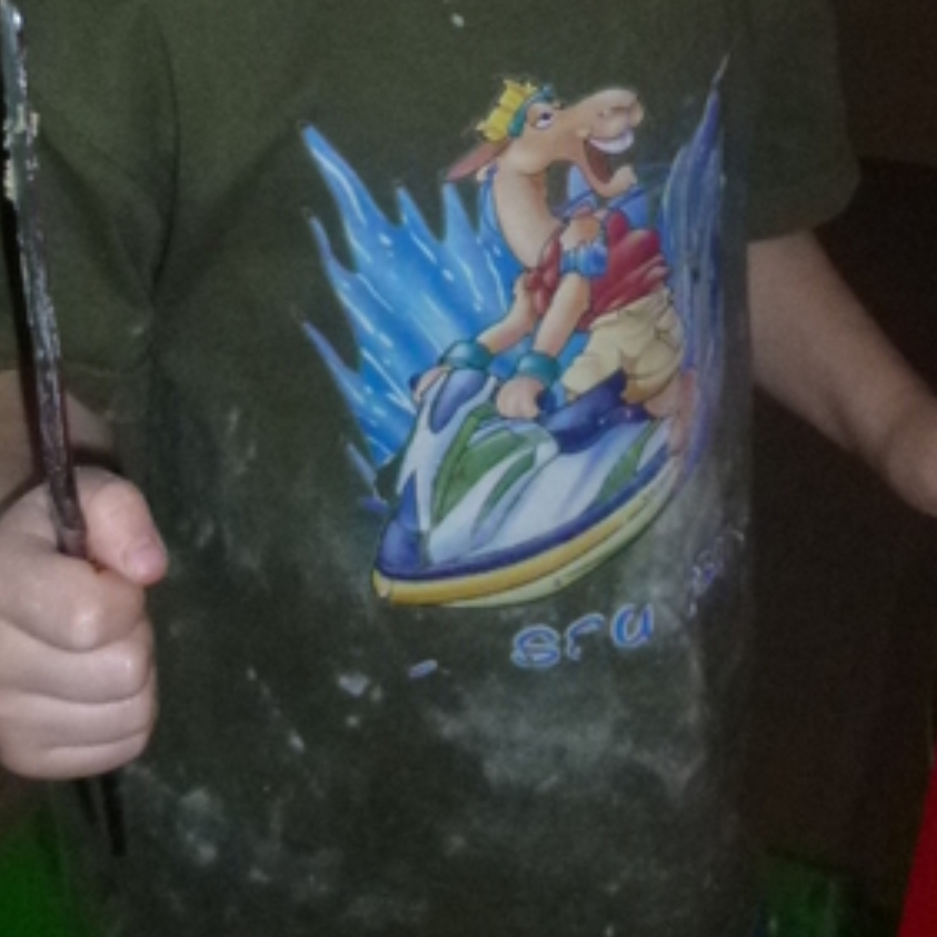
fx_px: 1929
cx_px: 587
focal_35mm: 63
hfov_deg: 27.2
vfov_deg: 25.3
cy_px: -97
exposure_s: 1/60
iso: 400
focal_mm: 4.5
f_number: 3.1
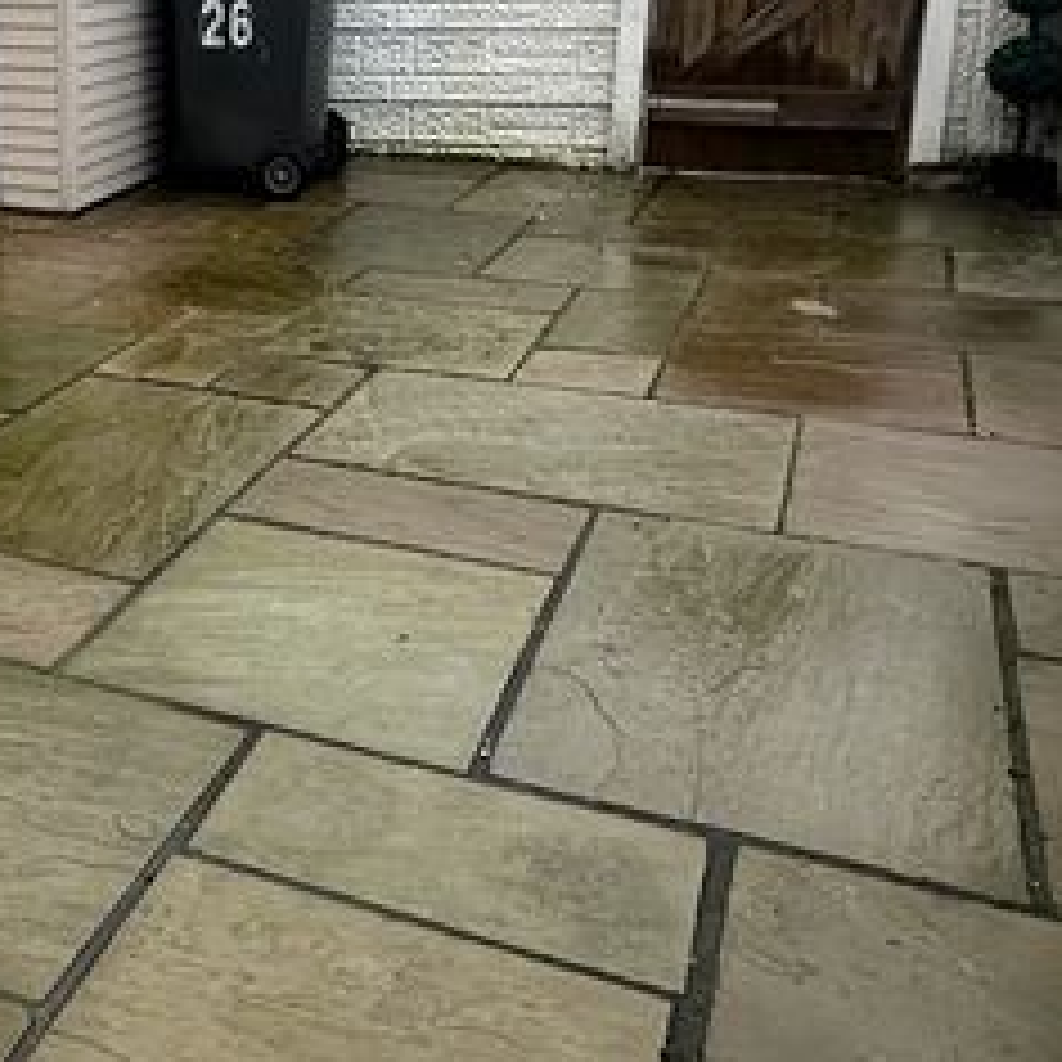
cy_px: 288
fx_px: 1458
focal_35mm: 42
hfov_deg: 37.3
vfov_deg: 39.1
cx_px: 94
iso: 250
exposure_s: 1/99
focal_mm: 2.22
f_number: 2.2
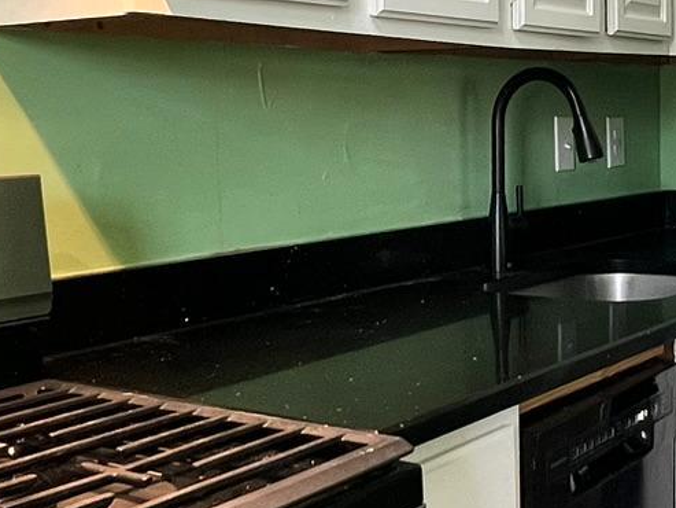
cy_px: 207
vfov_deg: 27.0
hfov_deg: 34.6
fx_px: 1055
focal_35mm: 54
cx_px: 531
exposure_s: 1/60
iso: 200
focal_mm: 1.57
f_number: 1.8
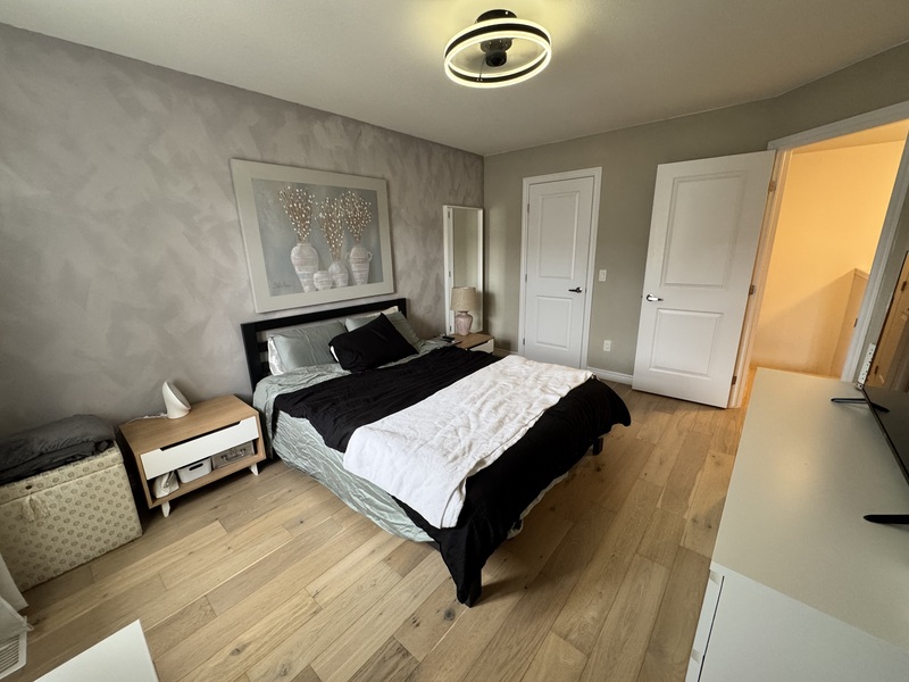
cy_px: 341
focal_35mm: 14
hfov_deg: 102.1
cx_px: 454
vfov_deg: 85.7
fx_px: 368
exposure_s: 1/60
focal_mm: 2.22
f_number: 2.2
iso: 250
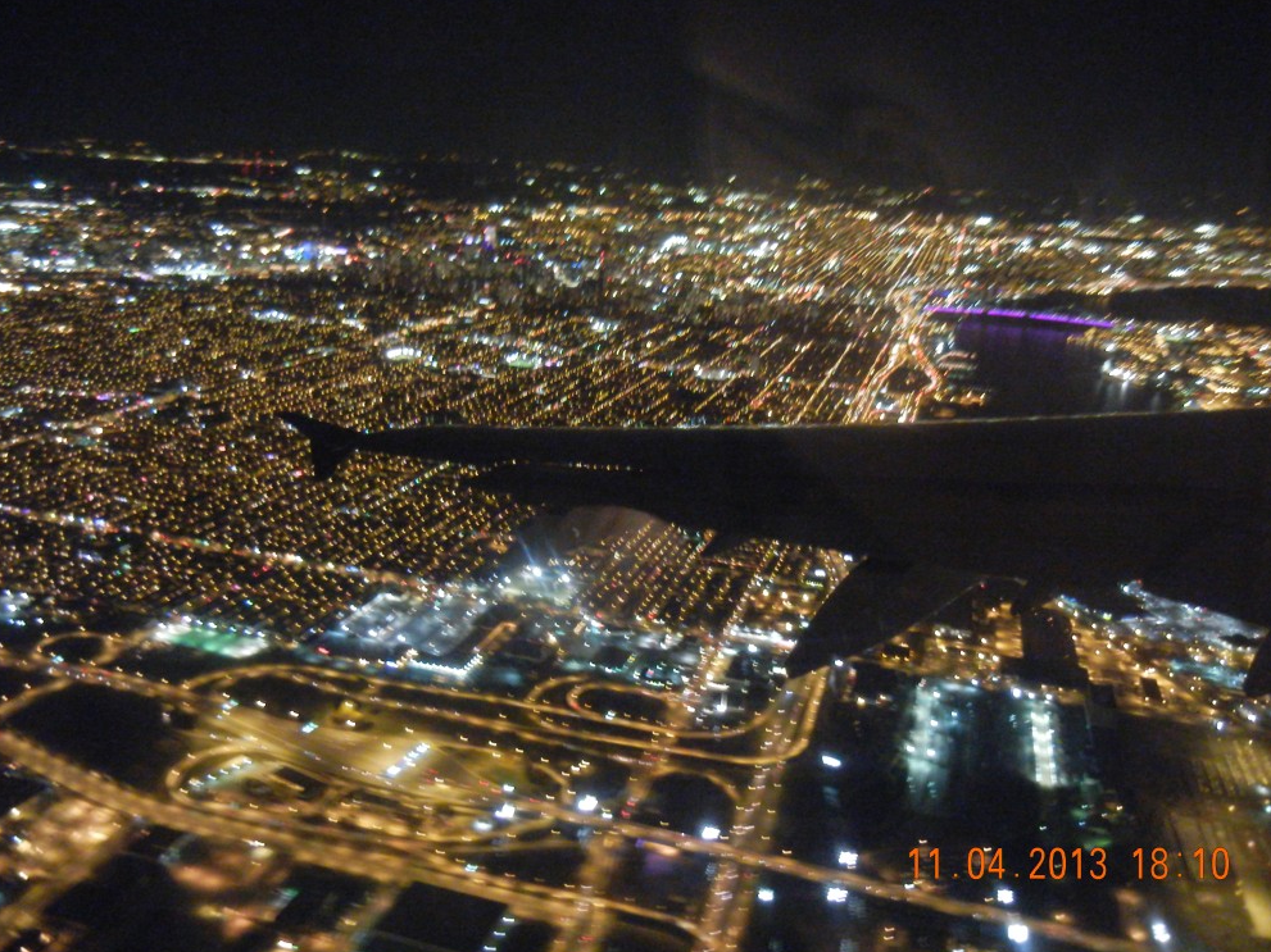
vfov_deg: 45.4
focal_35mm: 31
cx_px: 653
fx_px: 1138
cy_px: 474
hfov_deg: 58.3
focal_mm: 5.4
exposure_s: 1/5.4
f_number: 3.5
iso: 400
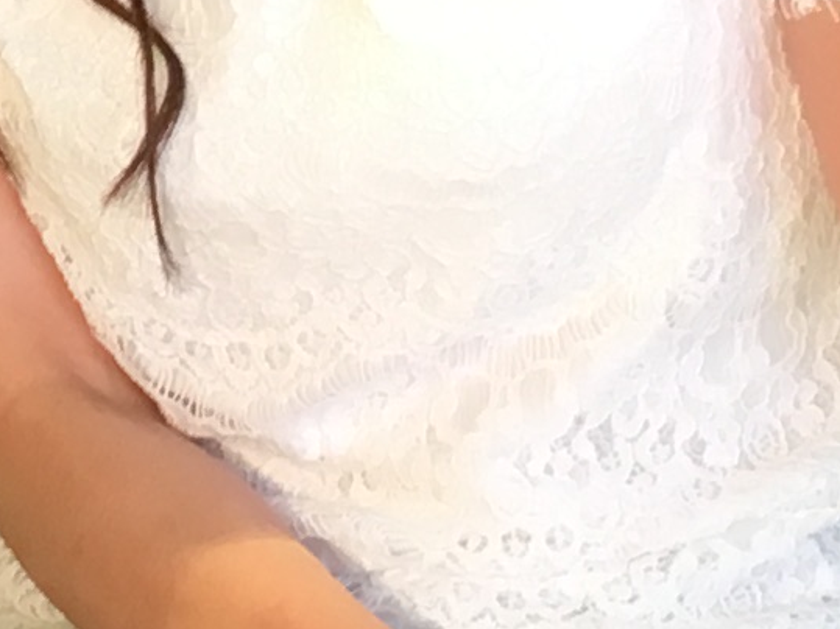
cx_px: 64
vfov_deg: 6.7
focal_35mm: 217
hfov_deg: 9.1
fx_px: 5265
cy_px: -528
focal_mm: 4.15
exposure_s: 1/30
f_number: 2.2
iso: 50
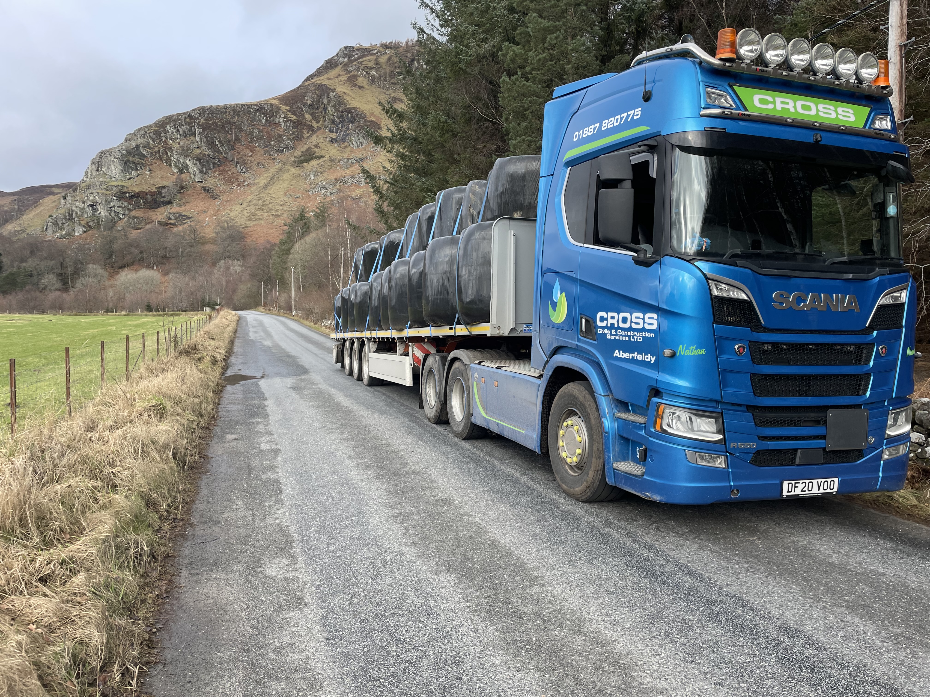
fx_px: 699
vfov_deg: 53.1
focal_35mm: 26
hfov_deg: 67.3
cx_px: 465
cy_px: 348
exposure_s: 1/578
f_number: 1.6
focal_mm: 4.2
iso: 32
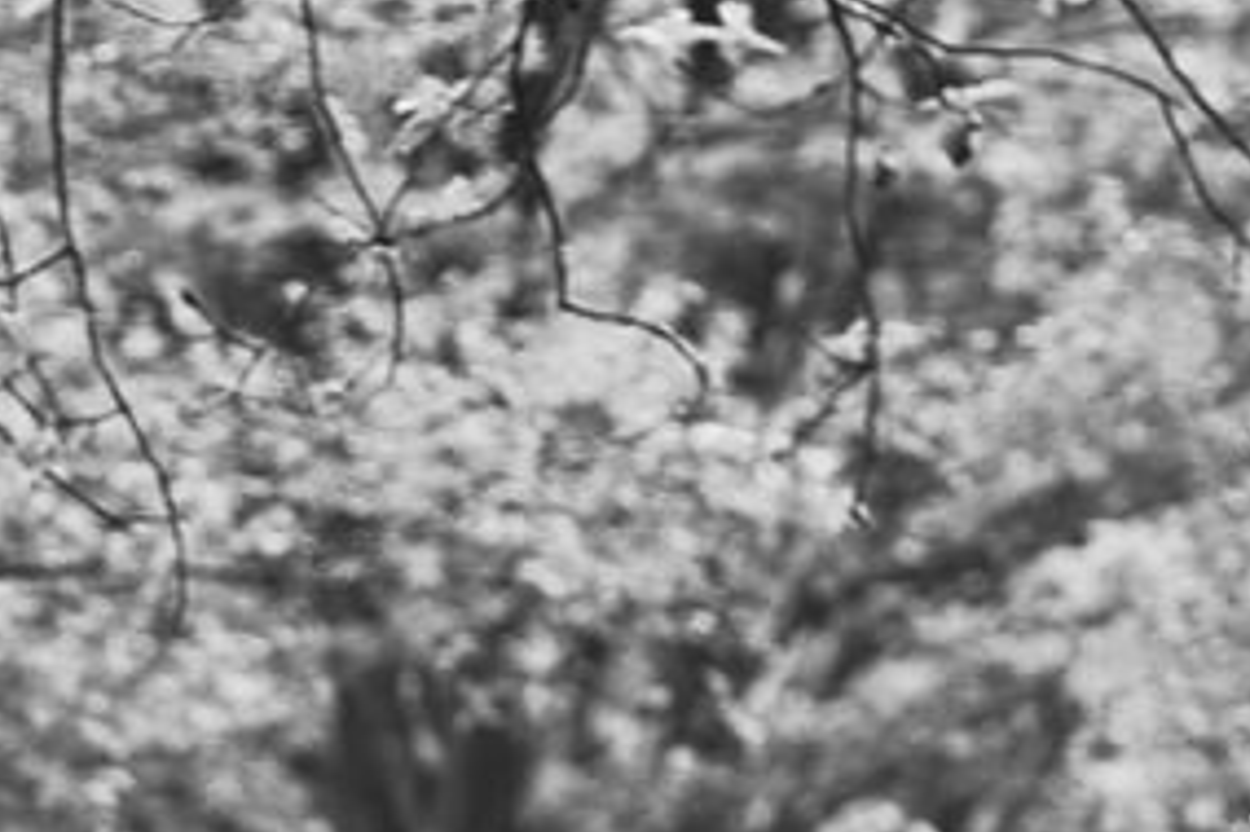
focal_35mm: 569
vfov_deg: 2.4
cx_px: -1105
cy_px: 1561
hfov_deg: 3.6
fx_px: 19745
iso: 100
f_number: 4.5
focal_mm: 85
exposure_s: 1/250
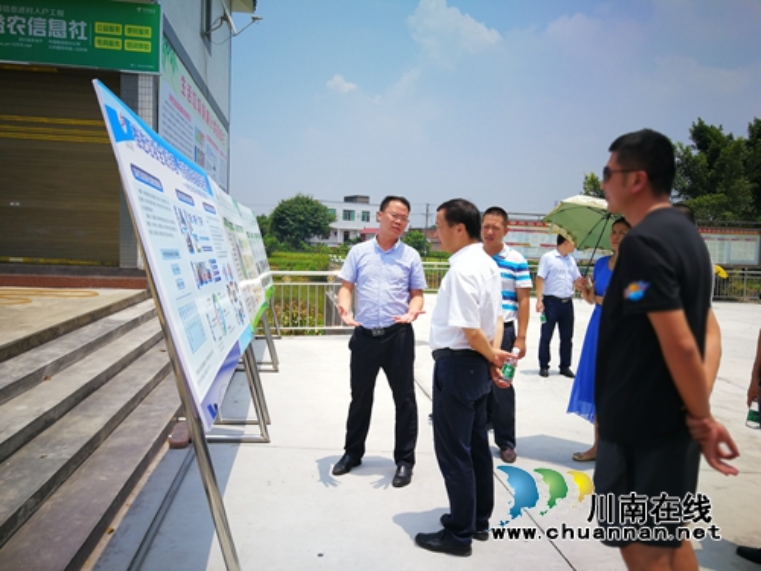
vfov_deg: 51.4
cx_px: 380
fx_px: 594
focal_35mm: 27
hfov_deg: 65.3
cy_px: 286
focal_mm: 3.95
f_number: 4
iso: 50
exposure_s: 1/1114
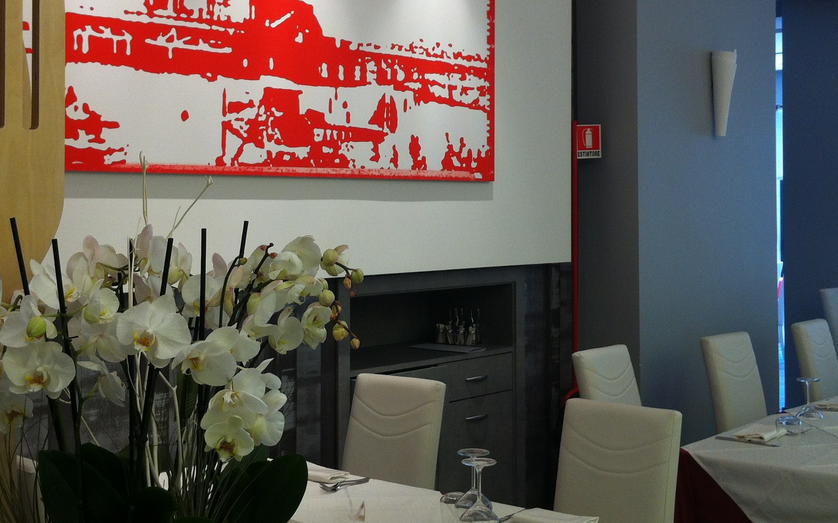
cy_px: 163
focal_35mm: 55
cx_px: 418
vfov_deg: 23.4
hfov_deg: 36.9
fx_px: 1256
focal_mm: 3.85
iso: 80
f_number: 2.8
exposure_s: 1/24
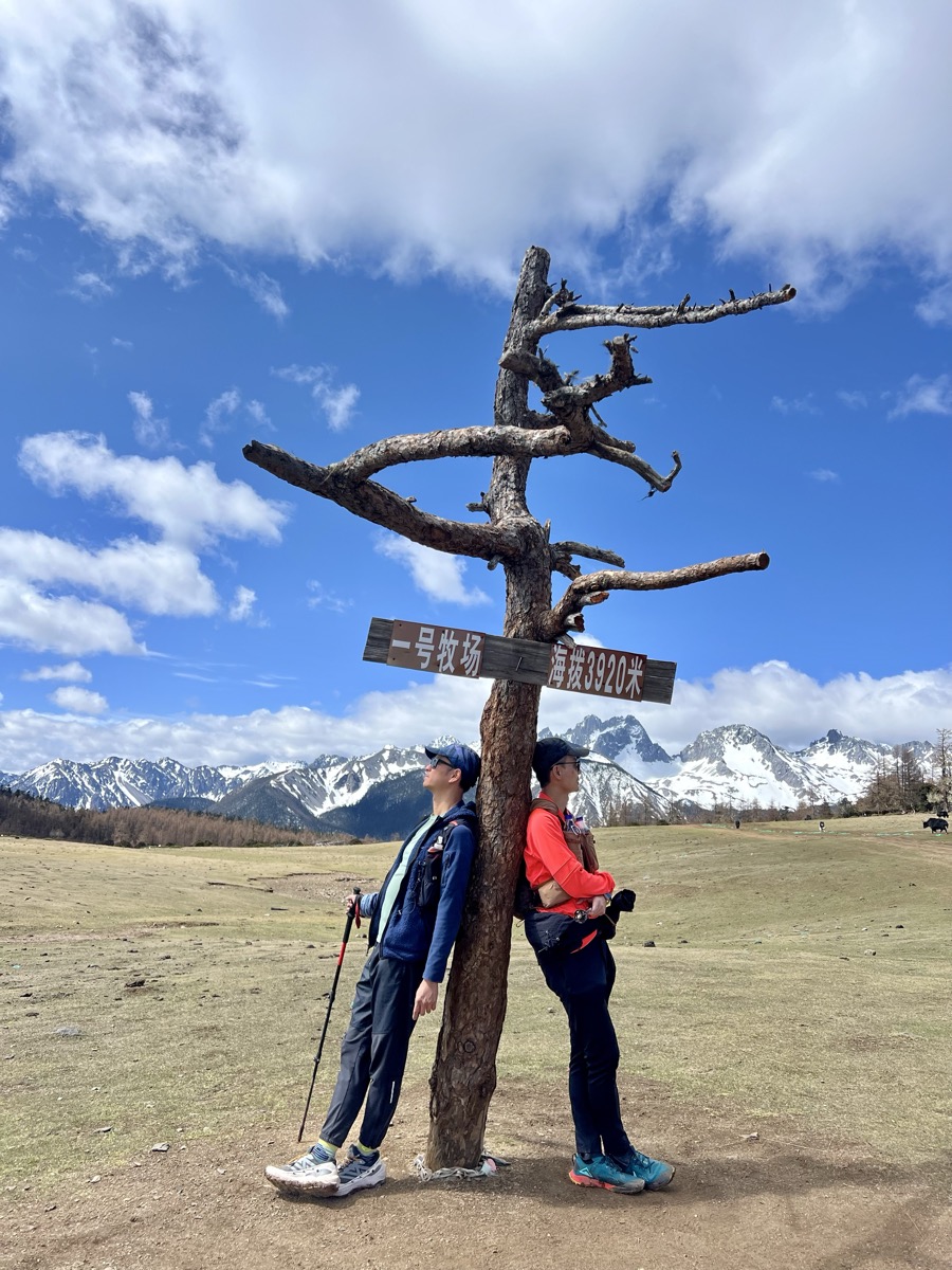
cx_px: 476
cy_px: 635
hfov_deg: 53.1
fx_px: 953
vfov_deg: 67.3
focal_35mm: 26
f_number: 1.5
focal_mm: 5.7
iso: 50
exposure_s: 1/5319
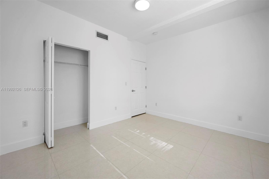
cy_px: 90
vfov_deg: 81.2
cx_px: 134
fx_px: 105
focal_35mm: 14
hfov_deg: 104.3
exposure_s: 1/20
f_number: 8
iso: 100
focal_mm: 14
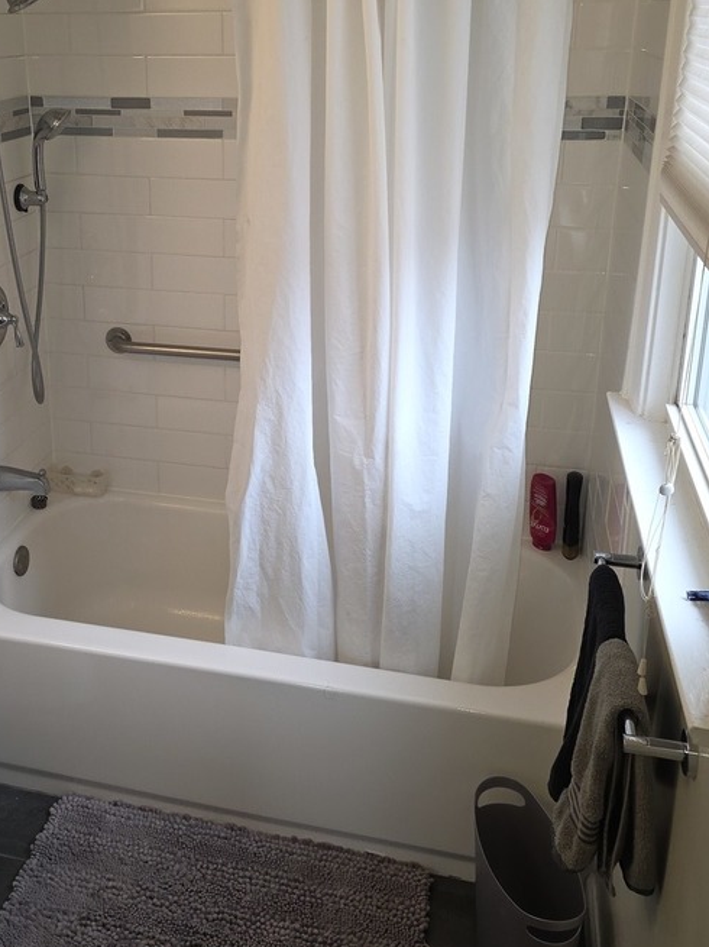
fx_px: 1038
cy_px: 336
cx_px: 208
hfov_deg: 37.1
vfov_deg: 48.4
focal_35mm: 38
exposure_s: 1/60
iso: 80
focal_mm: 6.25
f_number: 1.7
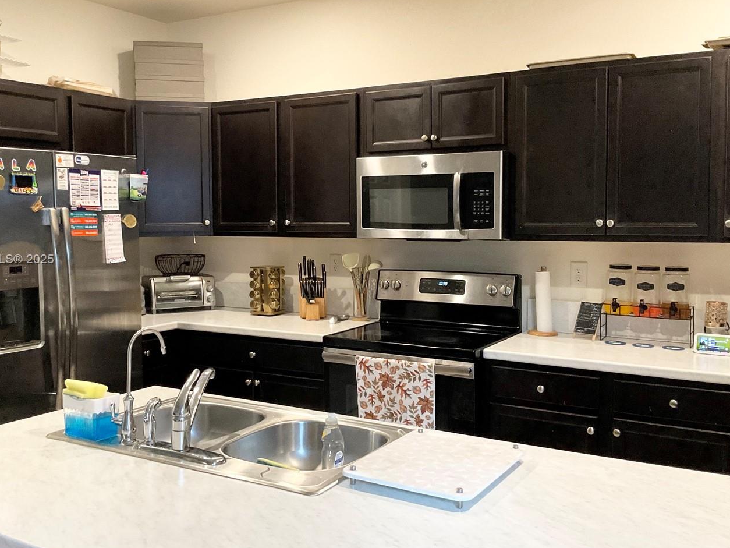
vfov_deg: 38.7
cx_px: 334
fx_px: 780
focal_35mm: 37
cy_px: 260
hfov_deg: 50.1
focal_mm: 3
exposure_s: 1/60
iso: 200
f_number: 1.8
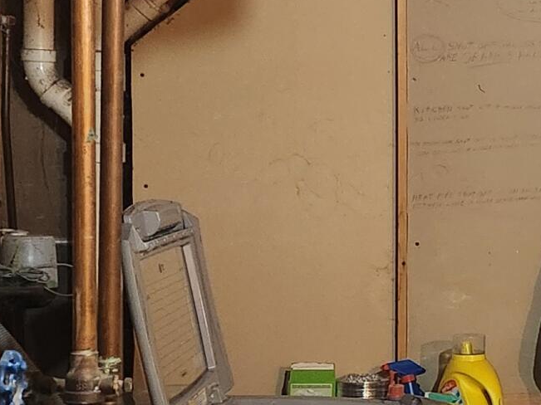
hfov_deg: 16.2
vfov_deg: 14.0
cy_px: 211
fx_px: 1656
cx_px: 916
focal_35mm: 106
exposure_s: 1/60
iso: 800
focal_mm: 5.4
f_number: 1.8
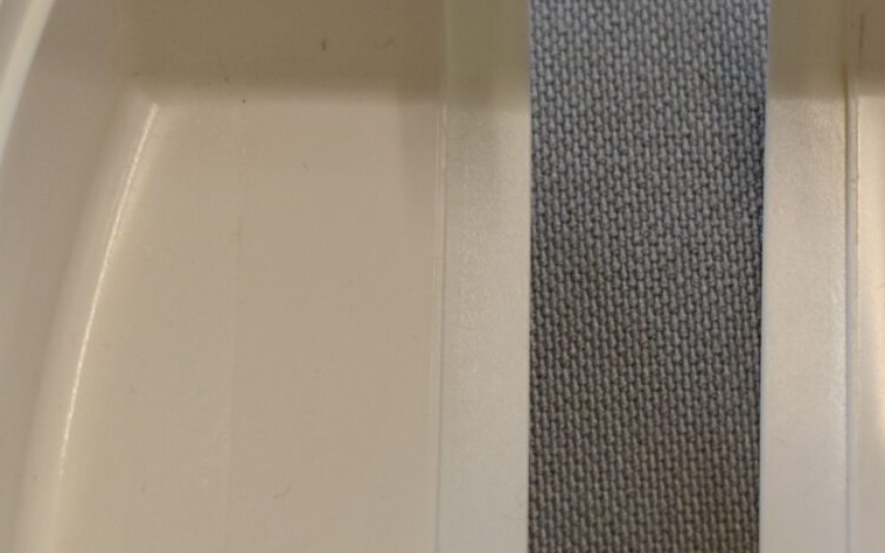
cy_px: 460
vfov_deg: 7.3
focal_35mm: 181
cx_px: 666
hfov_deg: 11.6
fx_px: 4359
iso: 360
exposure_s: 1/125
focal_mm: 35
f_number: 5.6
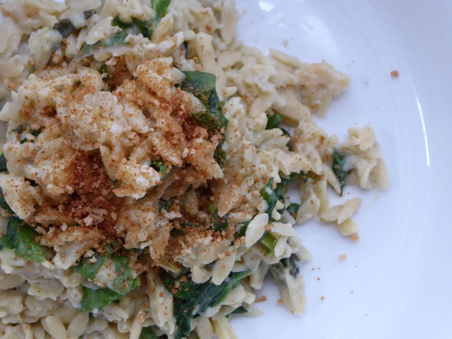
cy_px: 170
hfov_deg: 11.8
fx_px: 2194
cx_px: 226
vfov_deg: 8.8
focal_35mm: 168
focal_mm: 27.1
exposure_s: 1/25
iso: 400
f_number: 5.4
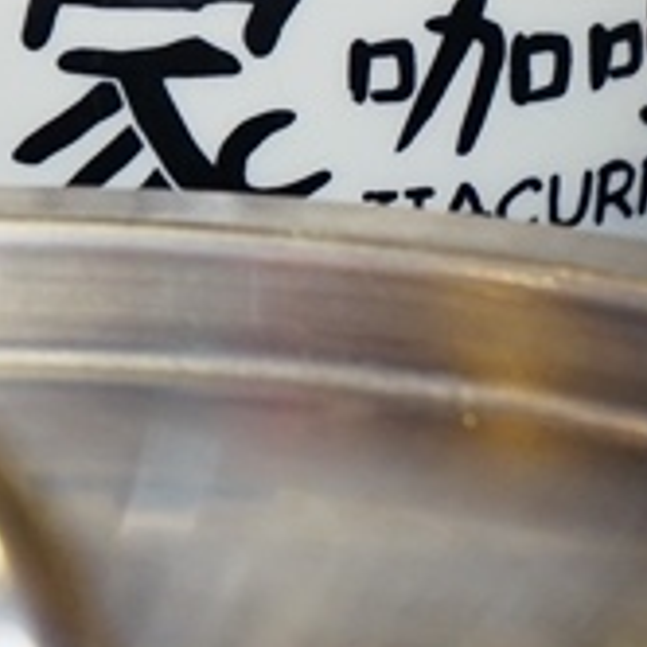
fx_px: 6069
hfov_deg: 6.1
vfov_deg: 6.0
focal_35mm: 287
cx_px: 573
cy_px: -368
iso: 800
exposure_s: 1/80
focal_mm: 70
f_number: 5.6
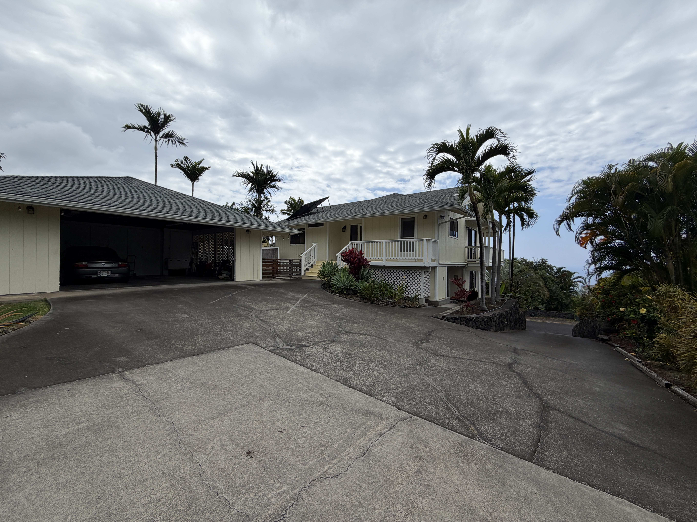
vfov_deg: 85.7
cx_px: 348
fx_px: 282
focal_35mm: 14
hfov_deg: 102.1
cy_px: 261
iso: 20
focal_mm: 2.22
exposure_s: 1/1211
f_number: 2.2
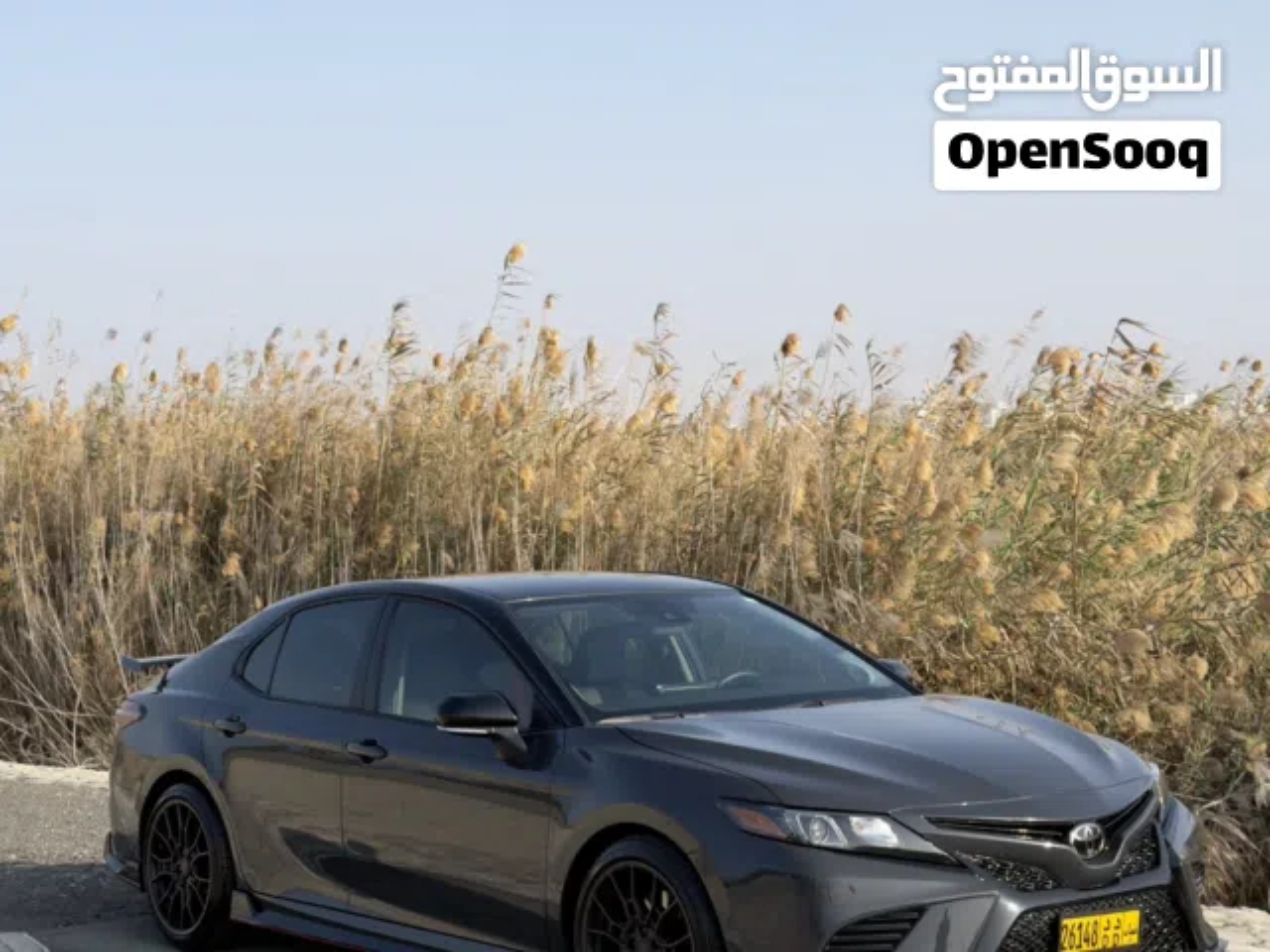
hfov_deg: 52.6
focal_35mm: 35
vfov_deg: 40.7
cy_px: 476
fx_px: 1284
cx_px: 635
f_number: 1.78
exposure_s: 1/3058
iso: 64
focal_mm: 6.76
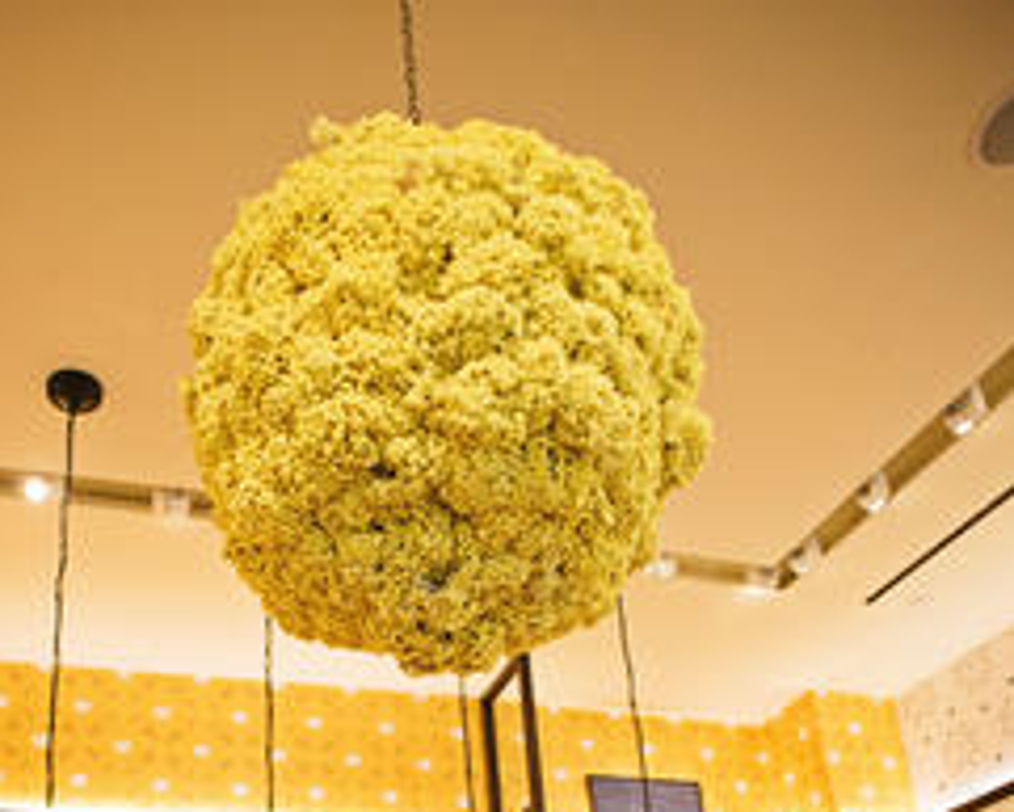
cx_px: 387
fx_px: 1051
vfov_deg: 37.0
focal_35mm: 35
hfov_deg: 51.0
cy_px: 844
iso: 1000
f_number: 2.8
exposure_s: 1/500
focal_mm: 20
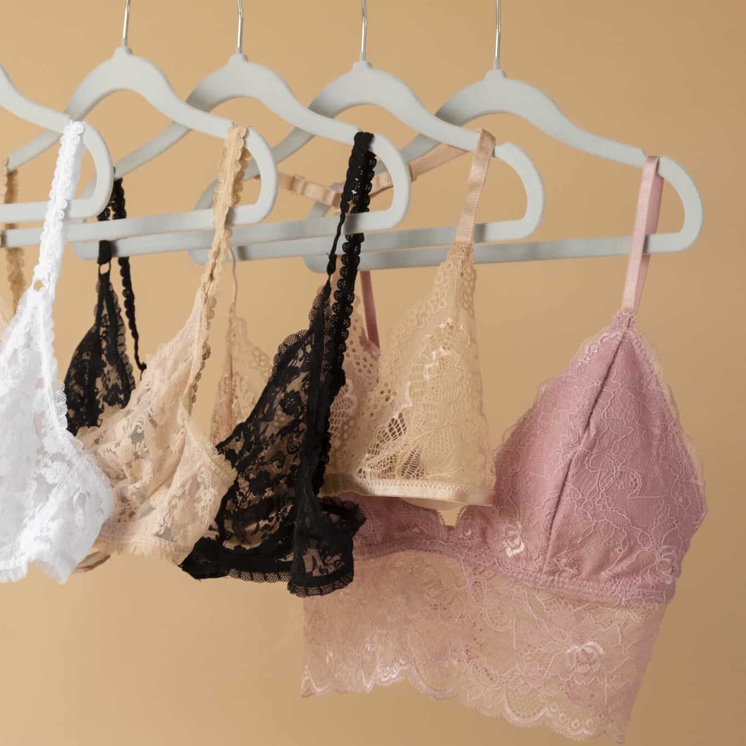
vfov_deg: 18.5
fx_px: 2292
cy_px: 374
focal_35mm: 94
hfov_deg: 18.4
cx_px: 196
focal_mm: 48.5
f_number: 4
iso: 500
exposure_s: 1/100
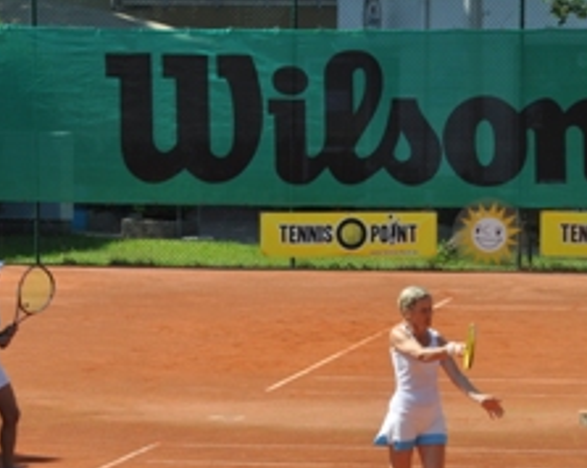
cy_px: 368
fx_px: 5154
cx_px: 226
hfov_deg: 6.5
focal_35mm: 297
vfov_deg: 5.2
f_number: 10
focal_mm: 105
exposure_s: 1/400
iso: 200
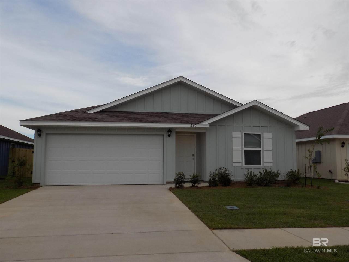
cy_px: 131
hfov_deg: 60.0
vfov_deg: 46.8
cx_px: 174
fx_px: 302
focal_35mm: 30
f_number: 3.3
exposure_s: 1/640
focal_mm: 5.3
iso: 80
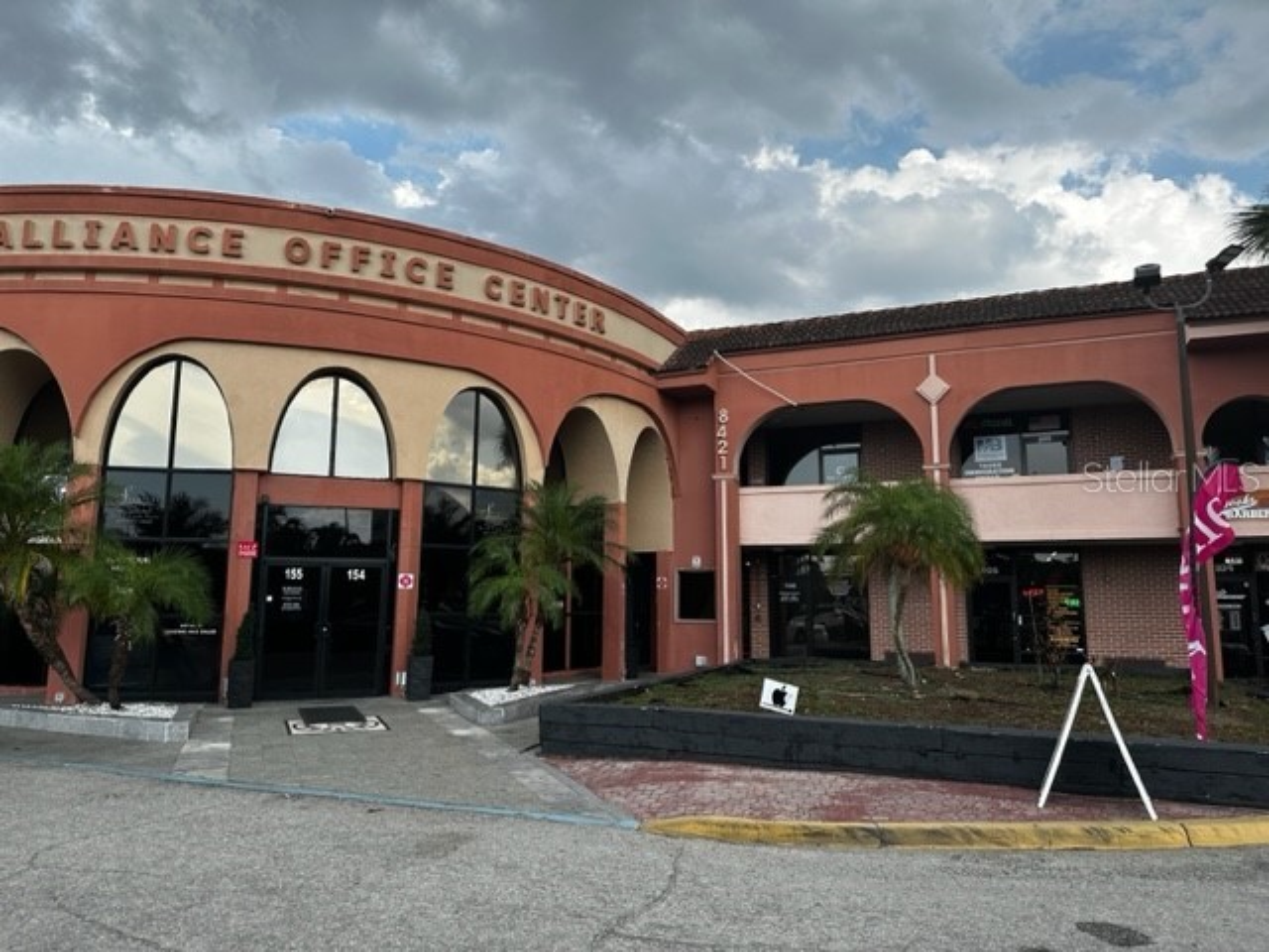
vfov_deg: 56.8
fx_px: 880
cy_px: 476
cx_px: 634
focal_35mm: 24
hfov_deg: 71.6
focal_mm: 6.86
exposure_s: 1/2525
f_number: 1.78
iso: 80
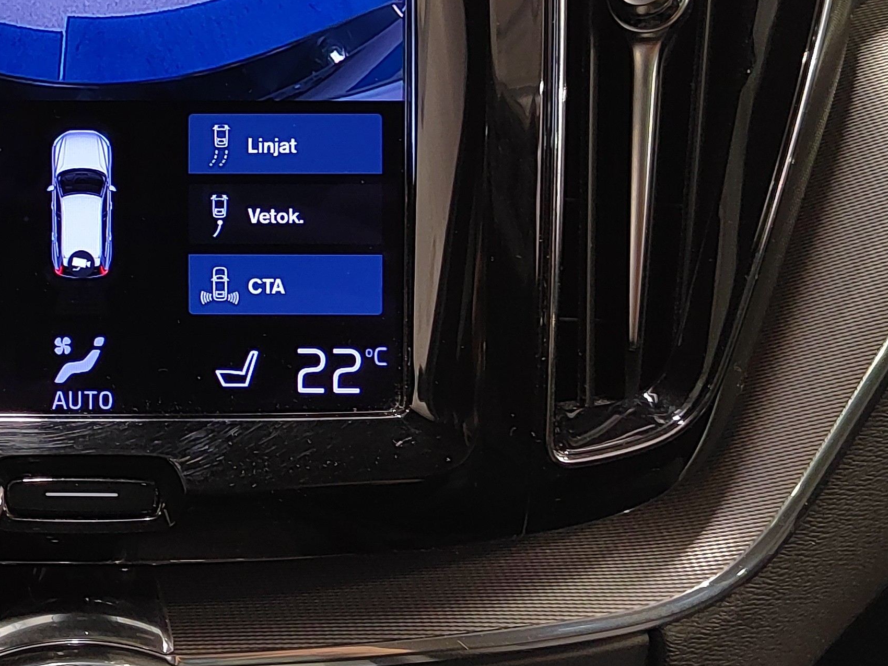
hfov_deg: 29.8
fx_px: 1590
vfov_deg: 23.6
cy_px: 232
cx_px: 81
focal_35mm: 62
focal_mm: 5.52
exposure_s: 1/50
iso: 2053
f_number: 1.9
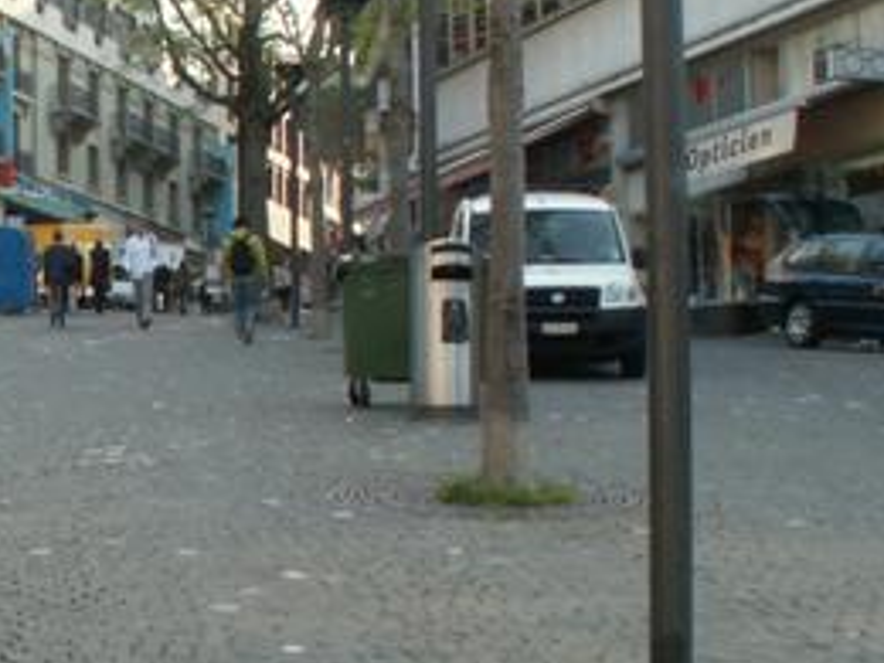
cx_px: -92
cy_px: 394
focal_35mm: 86
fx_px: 2196
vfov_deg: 17.2
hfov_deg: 21.6
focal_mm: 5.86
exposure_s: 1/40
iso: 50
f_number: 7.1
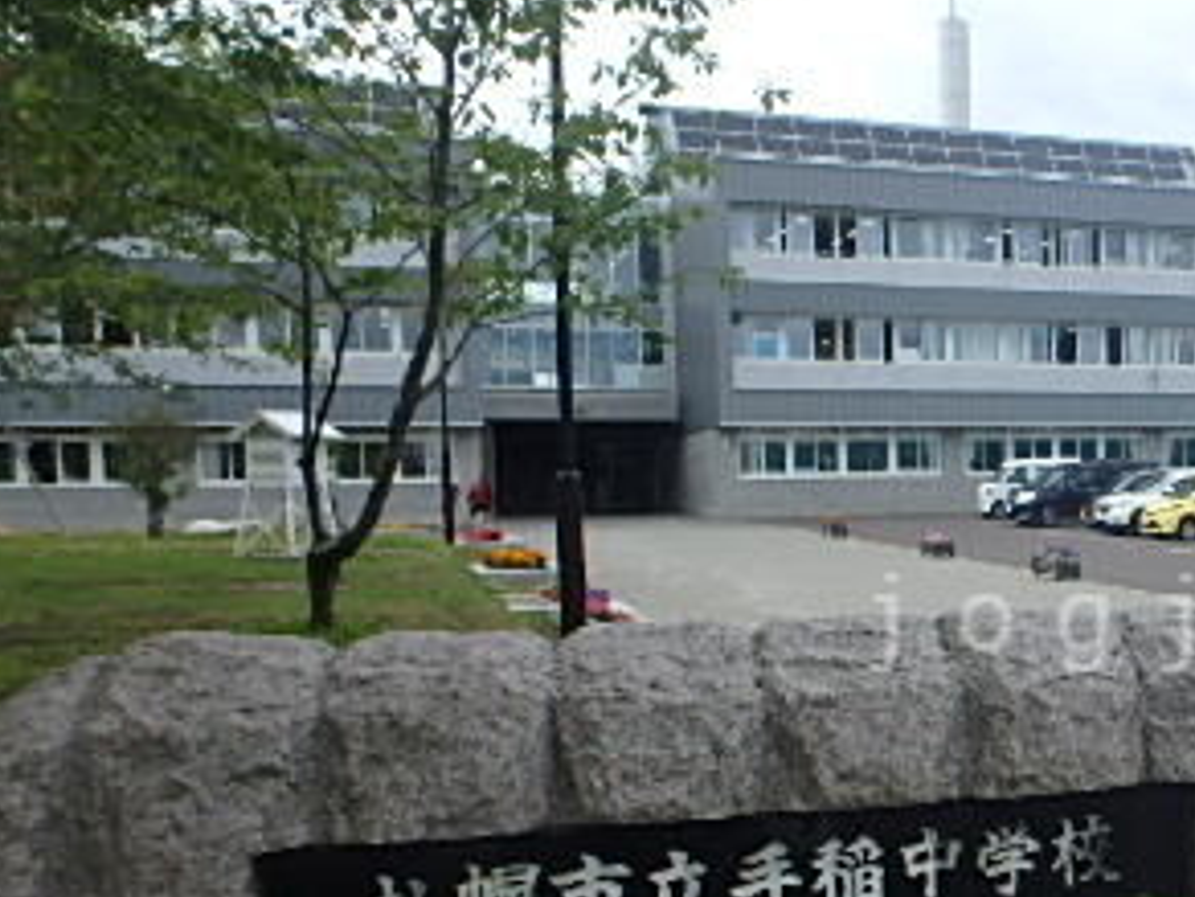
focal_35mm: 46
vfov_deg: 31.2
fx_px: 1588
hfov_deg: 37.6
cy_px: 623
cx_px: 1146
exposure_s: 1/640
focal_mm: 3.7
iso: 125
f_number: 3.5
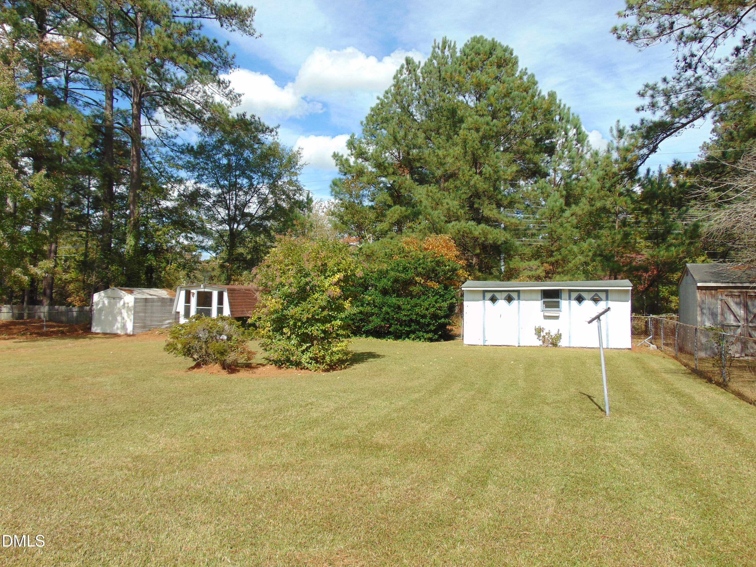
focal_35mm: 25
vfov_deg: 54.9
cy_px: 284
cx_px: 378
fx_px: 546
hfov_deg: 69.4
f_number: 7.7
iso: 80
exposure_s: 1/250
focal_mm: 4.5
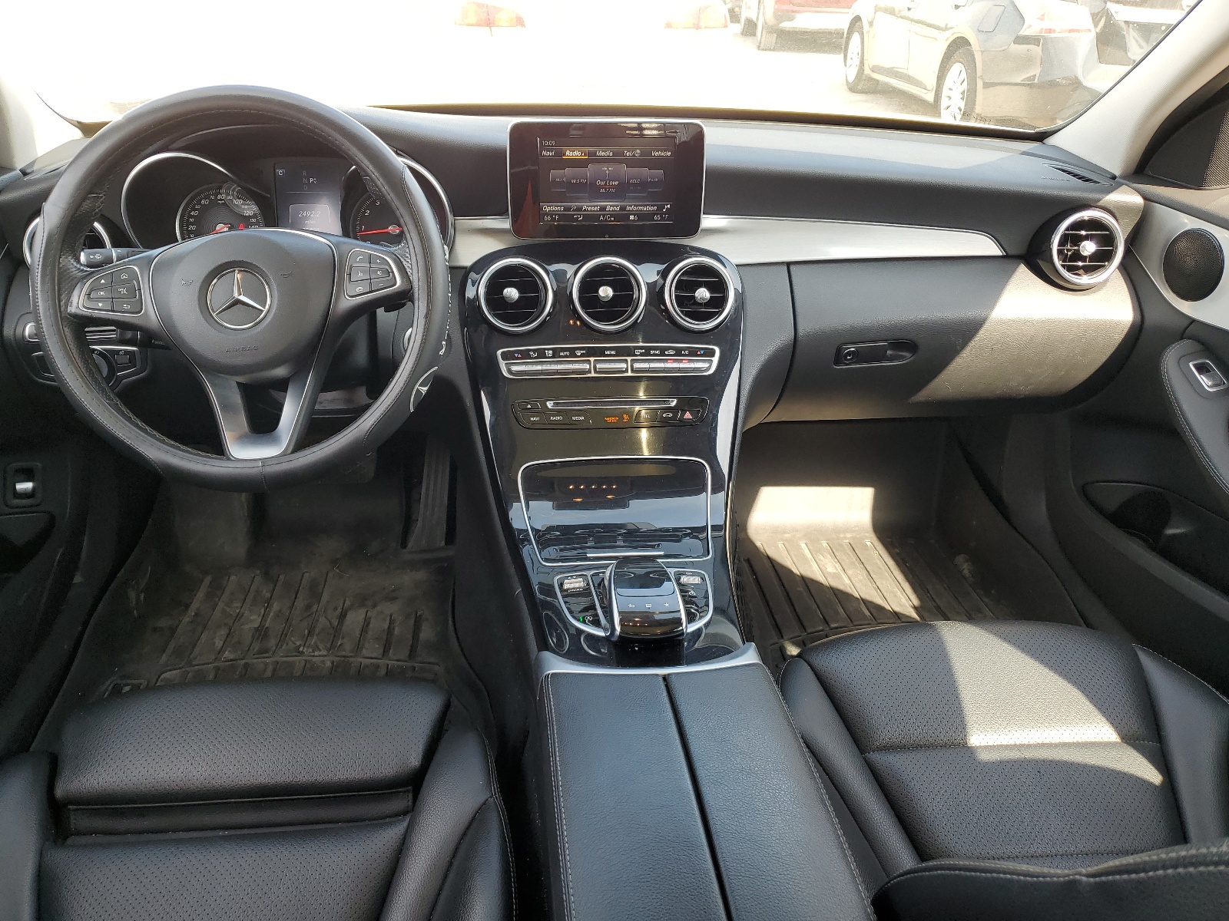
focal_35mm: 26
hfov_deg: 67.3
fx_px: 923
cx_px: 614
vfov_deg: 53.1
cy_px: 460
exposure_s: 1/192
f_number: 1.5
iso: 50
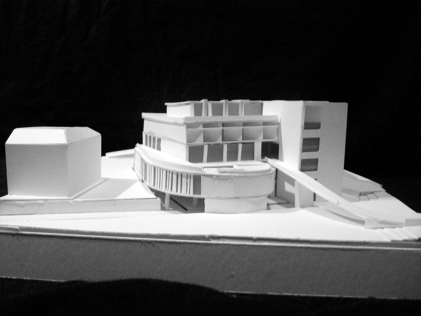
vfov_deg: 41.8
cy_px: 158
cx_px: 210
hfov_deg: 54.0
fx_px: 414
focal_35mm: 34
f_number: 2.8
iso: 267
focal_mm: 5.7
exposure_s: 1/8
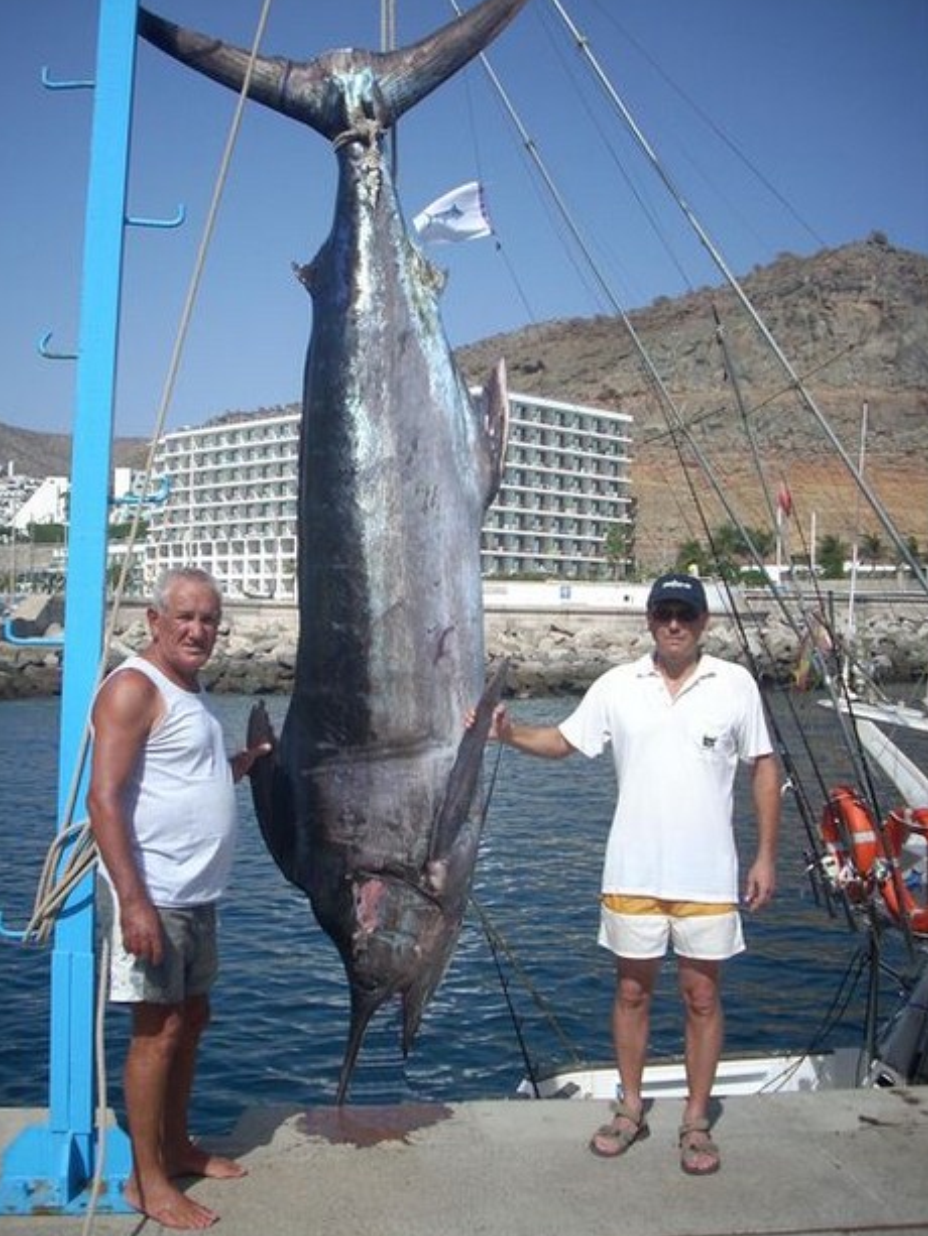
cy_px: 619
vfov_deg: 49.0
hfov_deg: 37.7
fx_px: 1358
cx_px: 460
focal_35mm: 38
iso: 64
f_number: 5.6
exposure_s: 1/354
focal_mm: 6.2
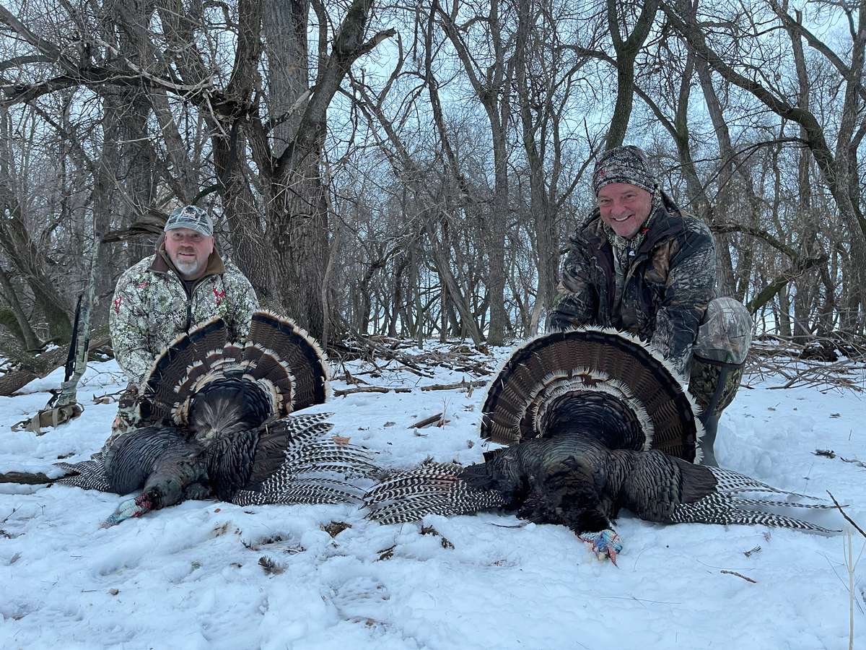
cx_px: 433
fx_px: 650
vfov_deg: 53.1
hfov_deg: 67.3
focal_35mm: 26
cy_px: 325
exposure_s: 1/60
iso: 125
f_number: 1.6
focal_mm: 5.1
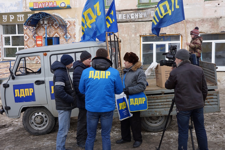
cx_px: 112
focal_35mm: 40
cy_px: 75
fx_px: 250
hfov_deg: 48.5
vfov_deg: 33.4
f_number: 8
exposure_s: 1/200
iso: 100
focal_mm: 27
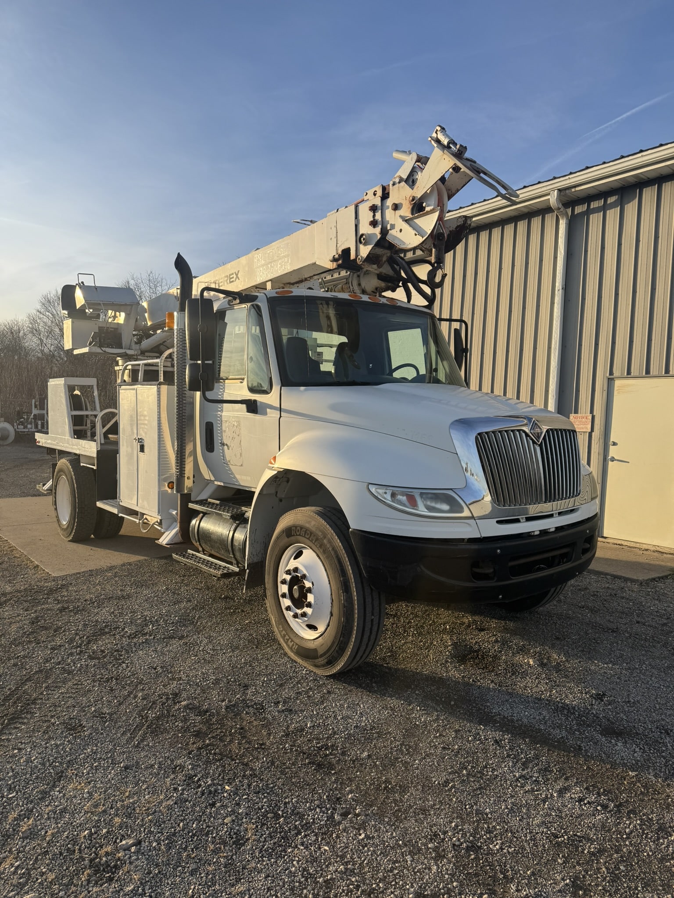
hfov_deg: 56.8
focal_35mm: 24
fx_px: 623
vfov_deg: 71.6
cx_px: 337
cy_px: 449
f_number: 1.78
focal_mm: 6.76
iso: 80
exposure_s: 1/2174
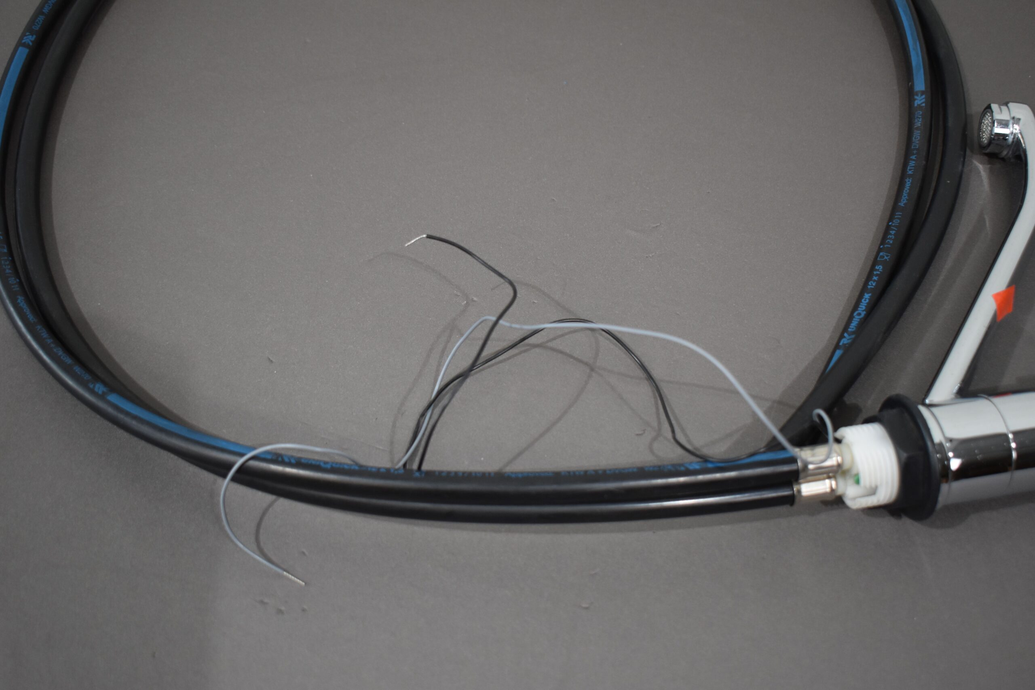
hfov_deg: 43.6
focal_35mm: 45
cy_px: 345
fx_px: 1294
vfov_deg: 29.9
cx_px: 518
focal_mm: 30
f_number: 4.2
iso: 800
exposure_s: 1/160
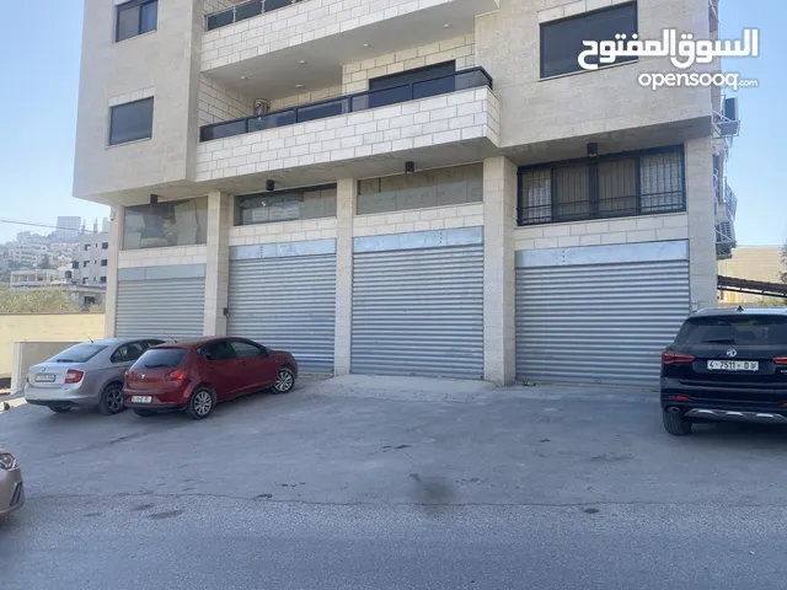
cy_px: 295
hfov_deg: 67.3
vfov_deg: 53.1
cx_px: 394
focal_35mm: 26
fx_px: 591
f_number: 1.8
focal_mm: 4.25
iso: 32
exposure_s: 1/1103
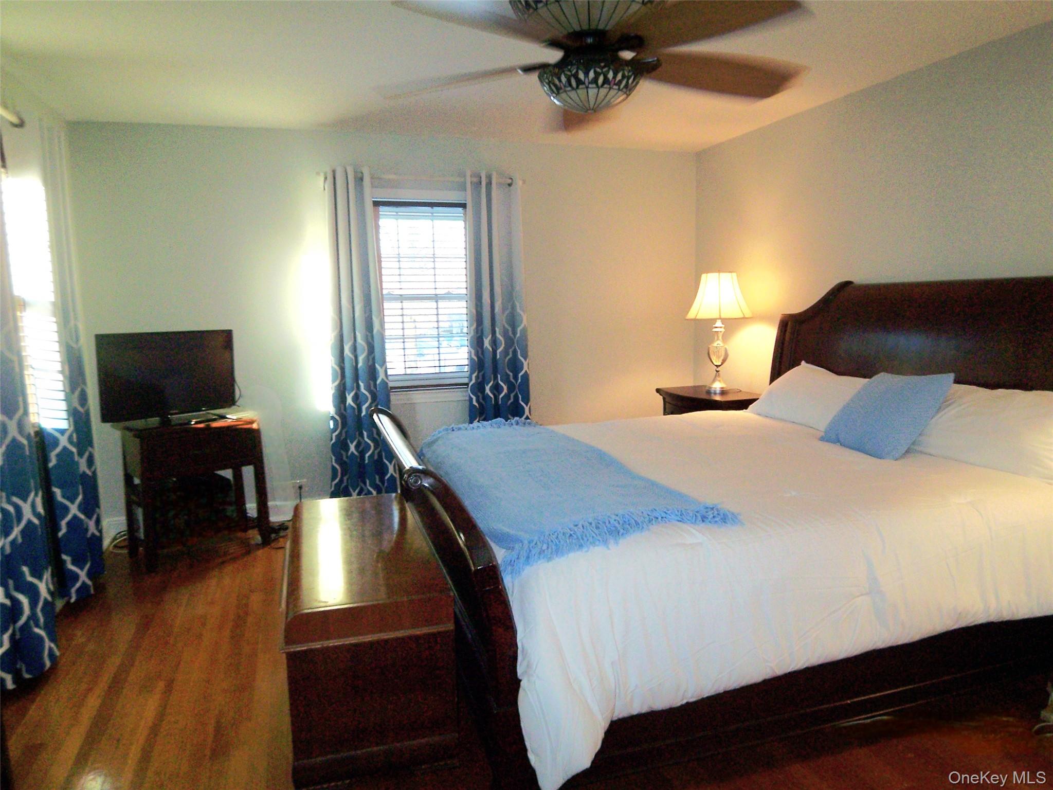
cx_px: 526
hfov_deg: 73.9
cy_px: 395
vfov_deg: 58.9
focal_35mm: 23
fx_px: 700
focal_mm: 3.8
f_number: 2.8
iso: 125
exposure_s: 1/30
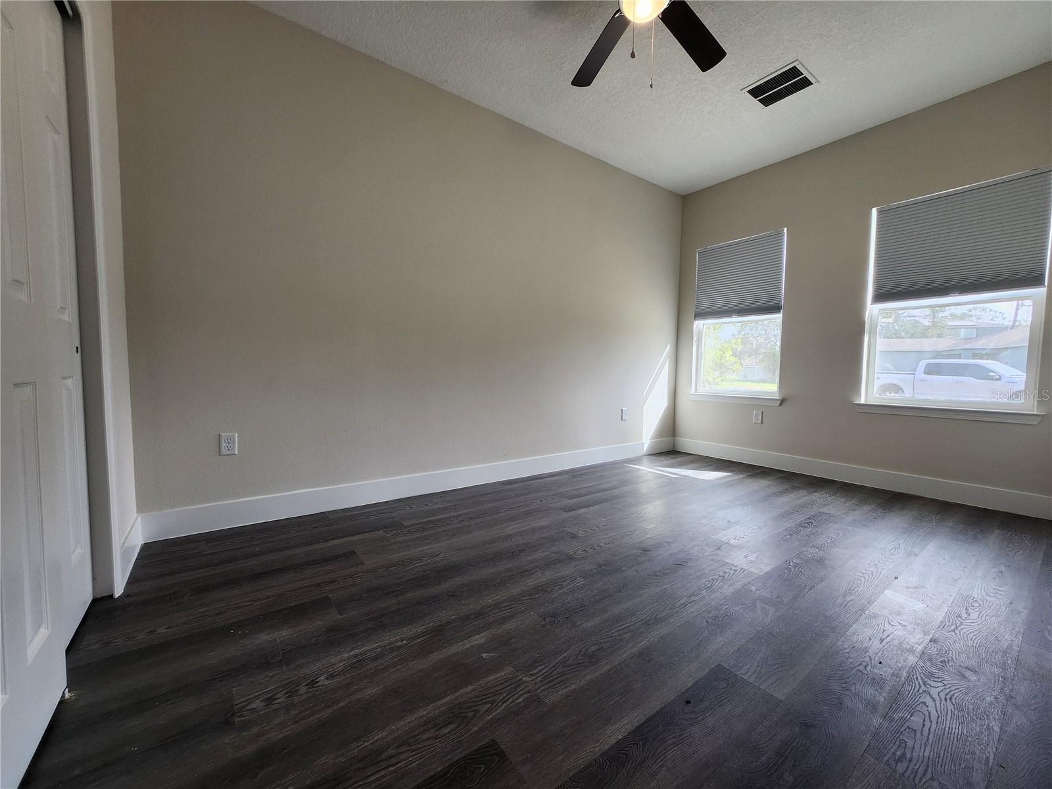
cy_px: 394
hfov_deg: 106.2
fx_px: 395
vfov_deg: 89.9
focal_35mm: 13
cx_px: 526
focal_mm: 1.74
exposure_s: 1/60
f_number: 2.2
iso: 64
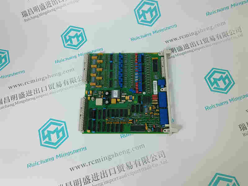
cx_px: 124
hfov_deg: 65.3
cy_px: 93
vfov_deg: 51.4
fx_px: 193
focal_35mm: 27
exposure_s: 1/100
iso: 203
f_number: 1.9
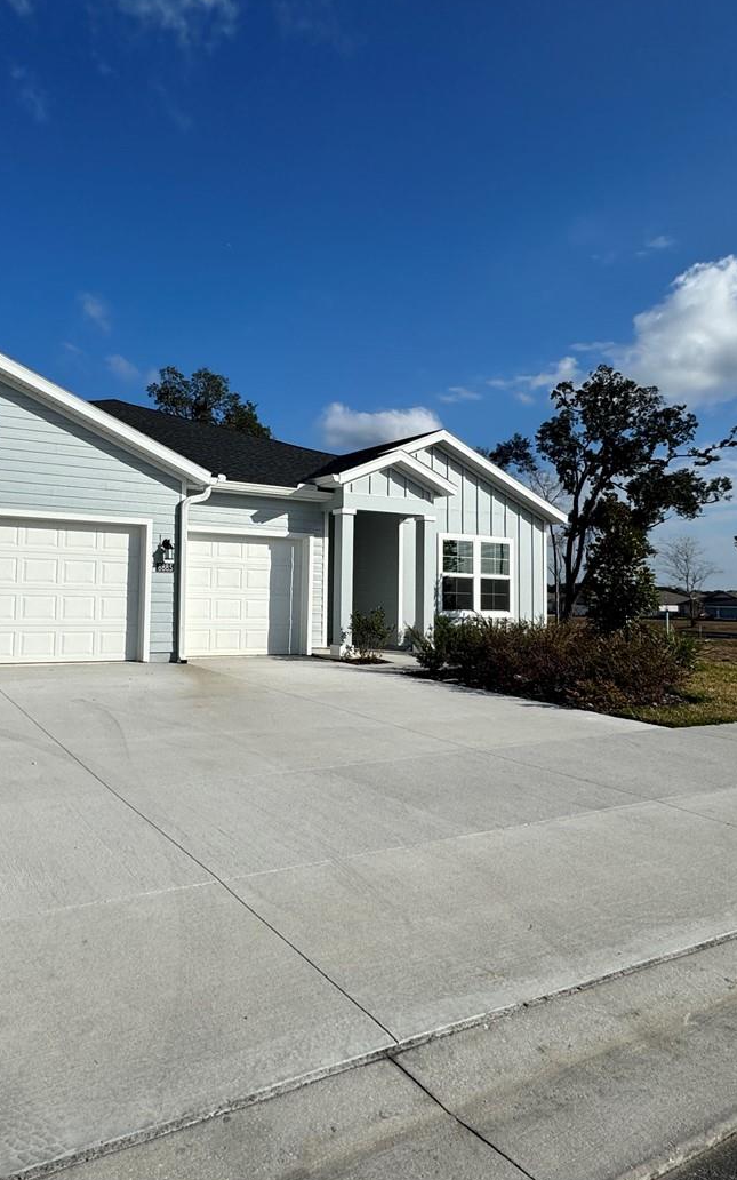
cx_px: 230
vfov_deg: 77.0
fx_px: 739
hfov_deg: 51.7
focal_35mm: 23
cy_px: 547
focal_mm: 2.22
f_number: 2.2
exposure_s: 1/4367
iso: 32
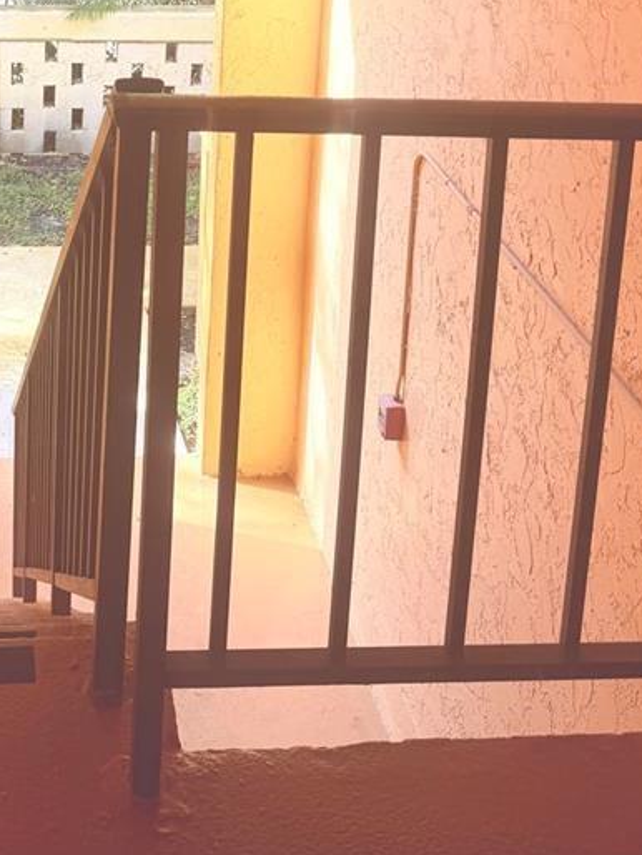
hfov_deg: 25.6
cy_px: -73
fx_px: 1384
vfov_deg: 30.8
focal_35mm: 56
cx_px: 110
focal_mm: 6.76
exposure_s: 1/121
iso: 64
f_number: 1.78
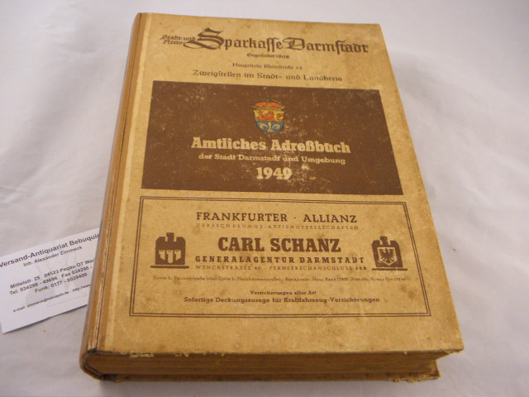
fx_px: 520
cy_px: 198
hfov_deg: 54.0
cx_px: 264
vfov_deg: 41.8
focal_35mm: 34
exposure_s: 1/50
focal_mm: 6.2
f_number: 3.7
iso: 100
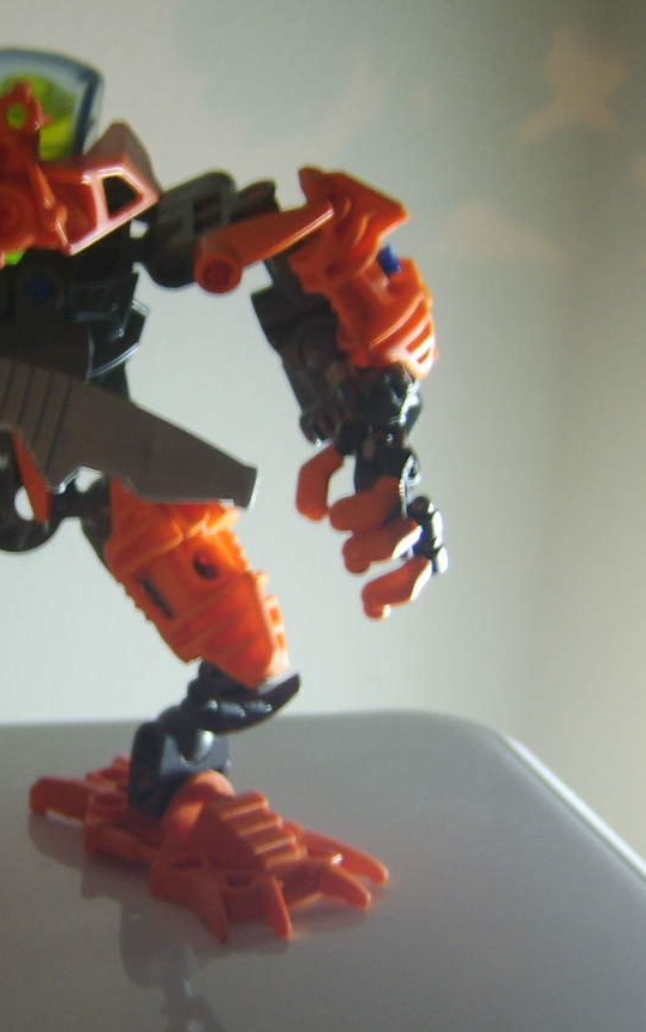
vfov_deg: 45.3
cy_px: 517
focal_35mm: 44
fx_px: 1239
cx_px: 44
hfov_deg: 28.0
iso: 71
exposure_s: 1/5
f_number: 2.7
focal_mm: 8.13
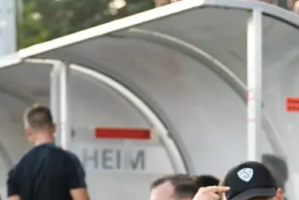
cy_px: 285
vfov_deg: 7.9
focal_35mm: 170
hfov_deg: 12.0
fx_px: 1412
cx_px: 296
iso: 560
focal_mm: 55
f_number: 2.8
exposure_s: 1/1000
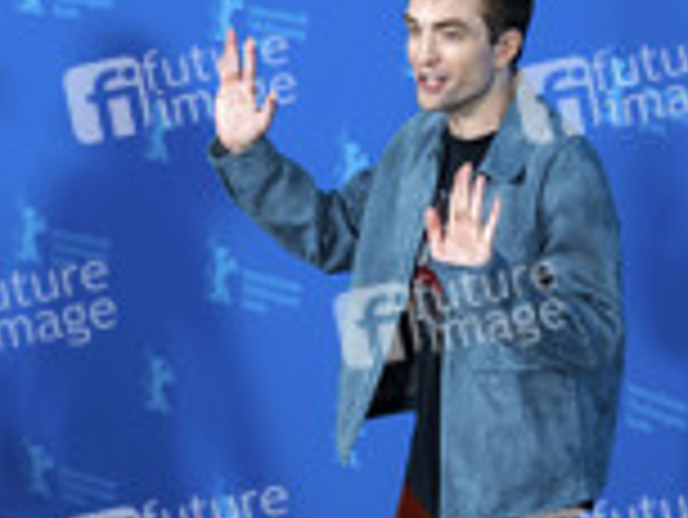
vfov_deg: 9.9
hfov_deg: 13.0
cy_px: 428
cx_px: 61
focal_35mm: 150
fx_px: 2984
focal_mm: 35
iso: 800
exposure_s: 1/600
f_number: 1.4
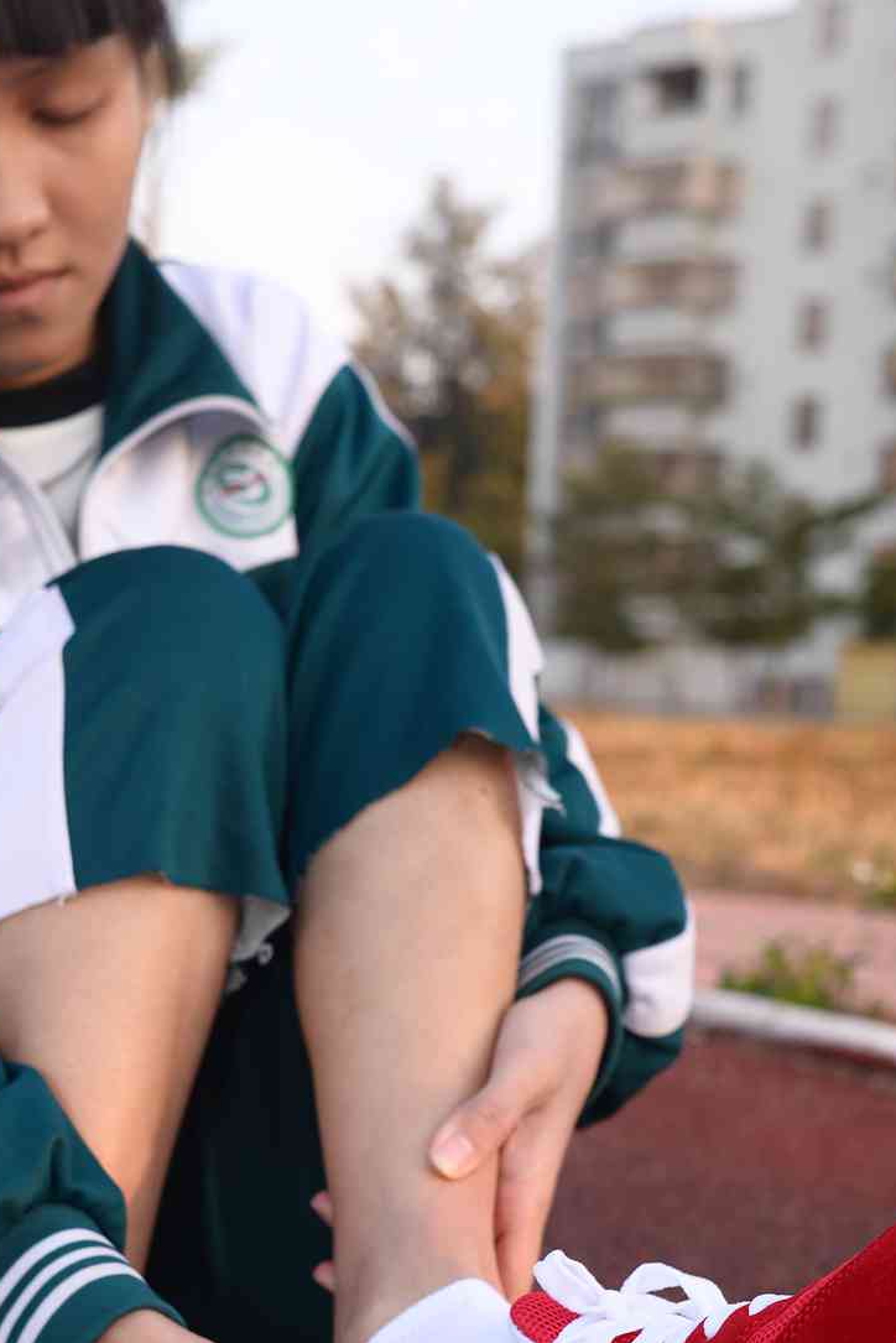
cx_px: 408
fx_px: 2164
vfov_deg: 34.0
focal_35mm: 58
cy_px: 933
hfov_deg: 23.4
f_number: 5.6
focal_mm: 35
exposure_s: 1/80
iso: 100
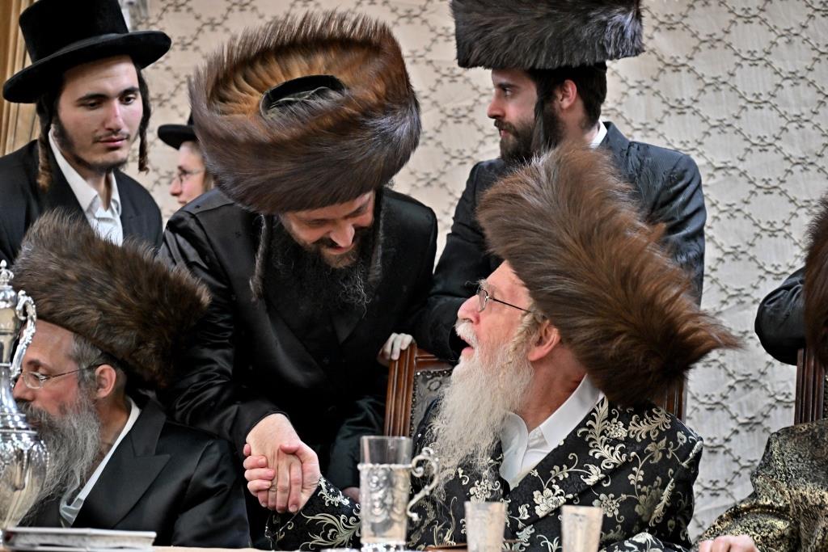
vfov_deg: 13.7
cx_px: 414
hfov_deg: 20.4
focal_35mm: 100
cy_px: 276
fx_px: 2300
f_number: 4
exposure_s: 1/160
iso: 1600
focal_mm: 100
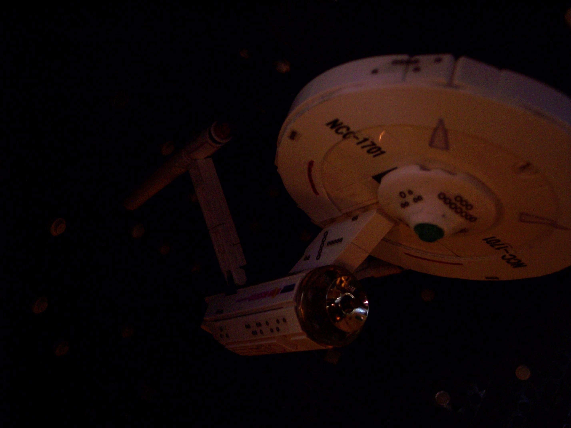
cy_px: 214
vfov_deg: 36.8
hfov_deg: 47.9
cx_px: 286
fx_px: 643
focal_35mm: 39
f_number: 2.8
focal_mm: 8
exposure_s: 1/60
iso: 100
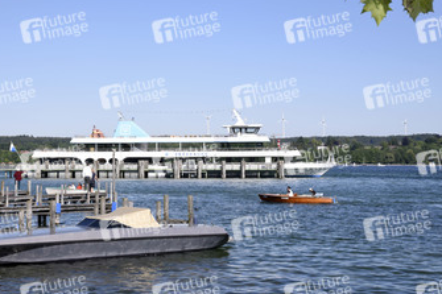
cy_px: 127
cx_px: 151
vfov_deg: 19.4
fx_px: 859
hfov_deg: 28.7
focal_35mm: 70
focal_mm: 52
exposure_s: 1/160
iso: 160
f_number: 11
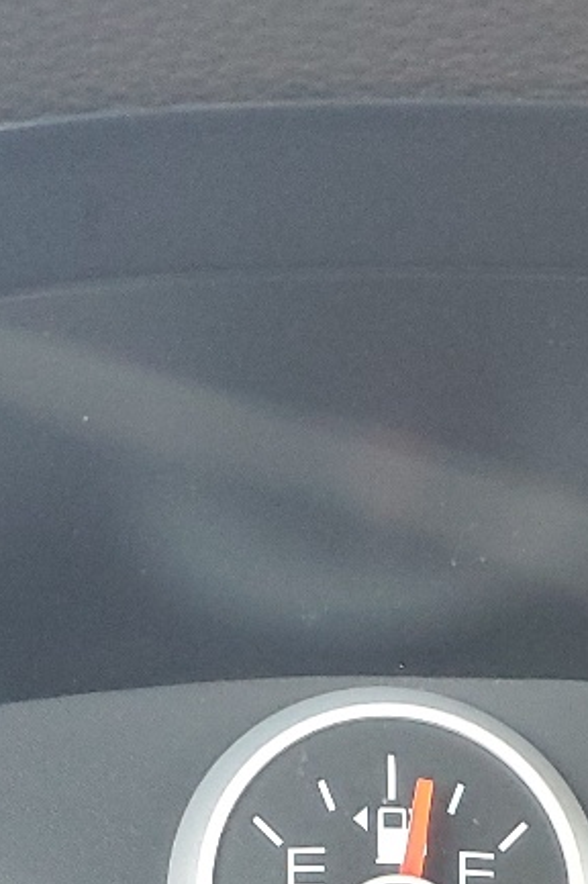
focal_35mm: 100
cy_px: 1055
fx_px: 2454
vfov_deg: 19.3
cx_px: 545
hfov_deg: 13.5
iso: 279
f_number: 1.5
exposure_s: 1/60.2
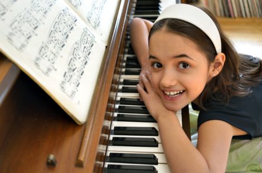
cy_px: 86
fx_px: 305
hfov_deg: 46.5
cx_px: 131
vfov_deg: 31.7
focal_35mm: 42
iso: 320
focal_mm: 28
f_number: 2.8
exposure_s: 1/60
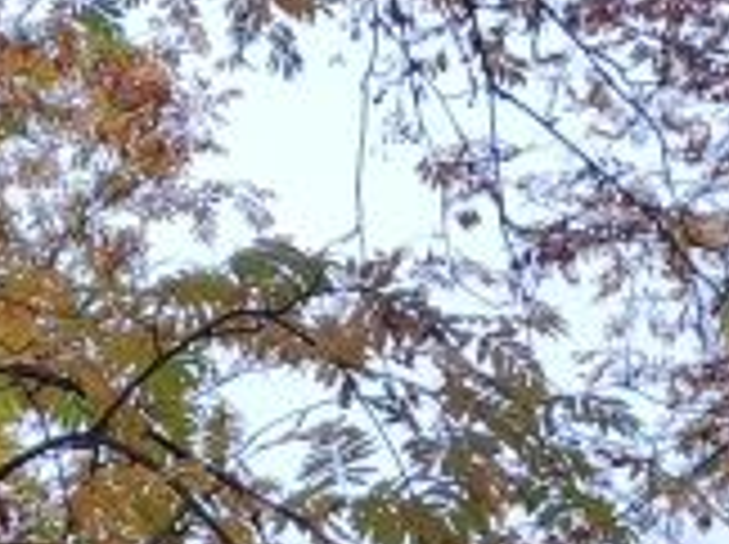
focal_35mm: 186
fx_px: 3911
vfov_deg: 7.3
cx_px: -432
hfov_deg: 10.2
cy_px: 1427
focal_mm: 5.59
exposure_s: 1/393
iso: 50
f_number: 1.88
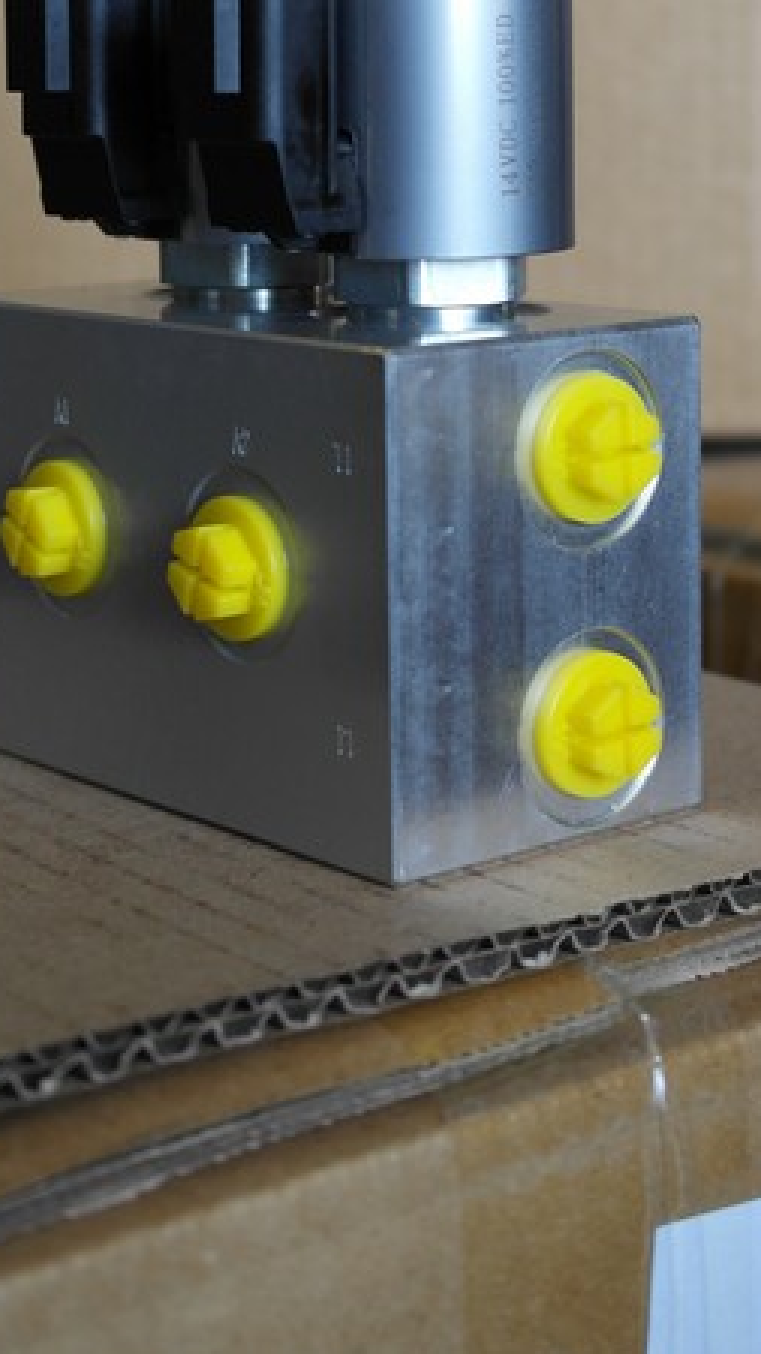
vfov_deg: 26.1
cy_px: 283
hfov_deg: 15.1
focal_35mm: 80
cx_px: 374
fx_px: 2871
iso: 400
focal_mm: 28
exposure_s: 1/80
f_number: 4
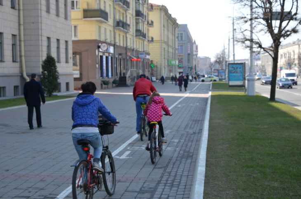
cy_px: 100
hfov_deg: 29.9
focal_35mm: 68
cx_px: 150
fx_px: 563
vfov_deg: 20.1
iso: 200
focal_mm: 45
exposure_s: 1/250
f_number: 8
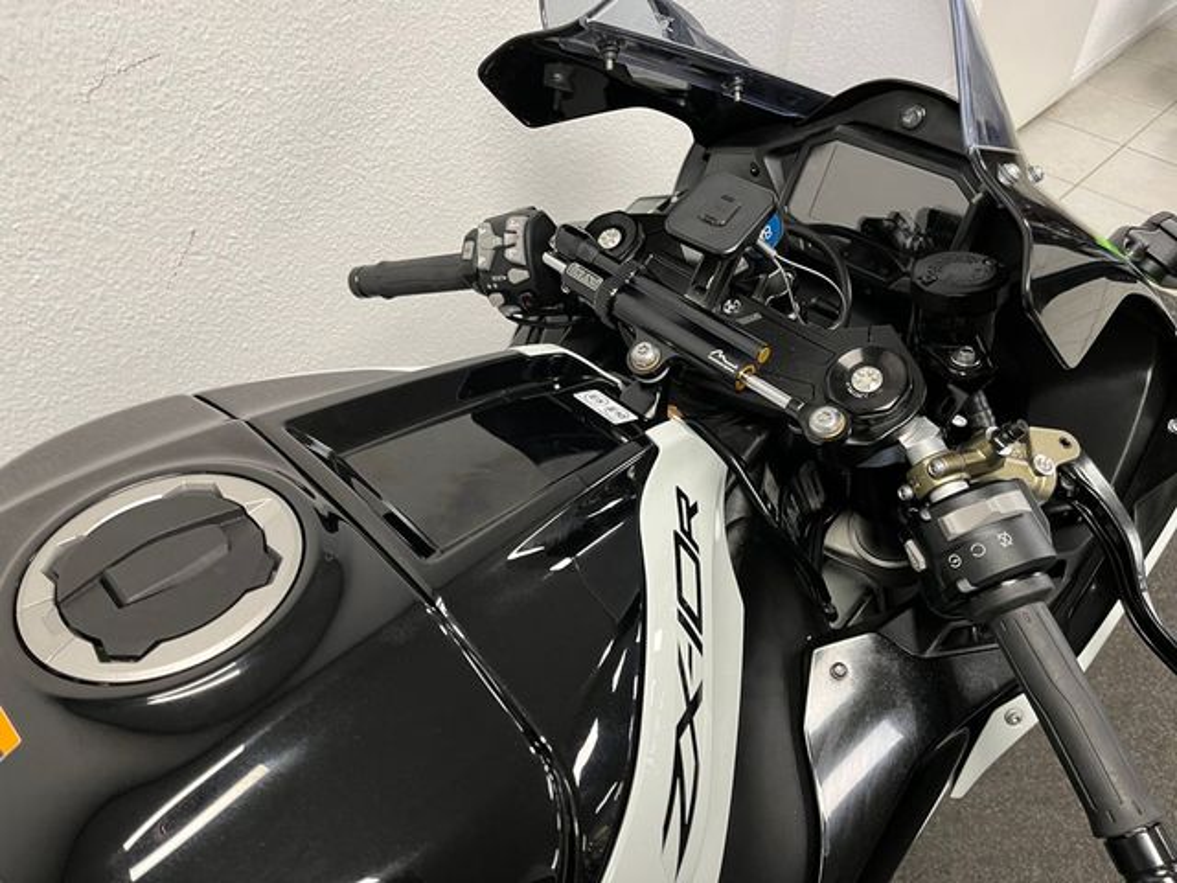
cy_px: 442
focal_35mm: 26
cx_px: 588
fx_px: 884
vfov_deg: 53.1
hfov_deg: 67.3
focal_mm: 5.1
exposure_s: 1/50
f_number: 1.6
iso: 125
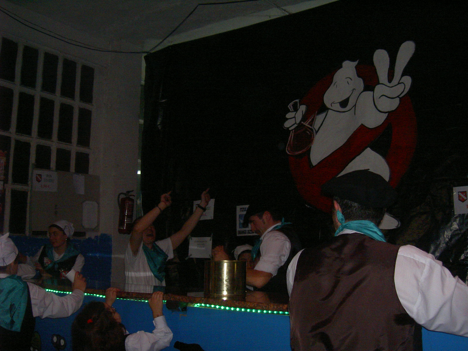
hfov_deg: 47.9
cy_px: 176
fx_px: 527
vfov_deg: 36.8
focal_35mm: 39
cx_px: 234
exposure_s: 1/59.5
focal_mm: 8
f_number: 2.8
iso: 100
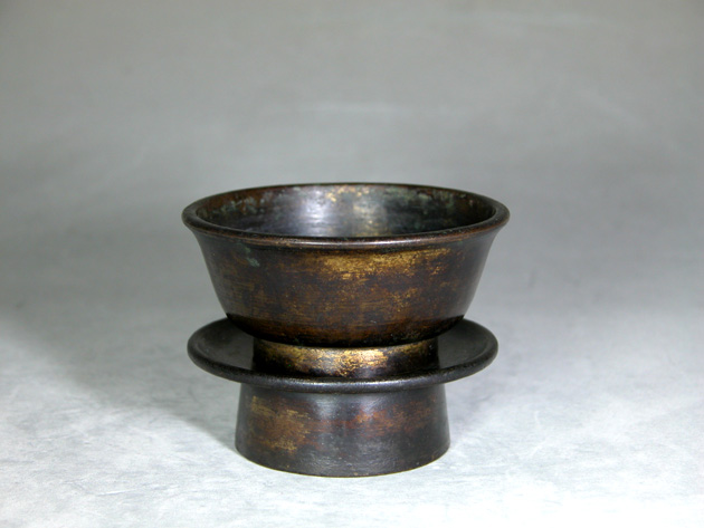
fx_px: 1790
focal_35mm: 88
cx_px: 352
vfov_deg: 16.8
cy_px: 264
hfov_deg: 22.2
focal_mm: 22.3
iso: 100
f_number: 3.5
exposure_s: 1/20.2
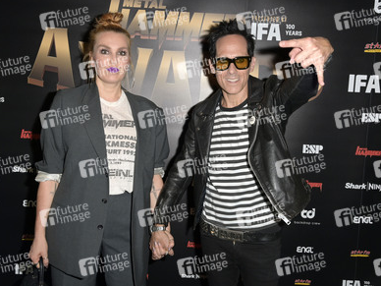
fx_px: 418
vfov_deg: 37.7
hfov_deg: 48.9
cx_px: 176
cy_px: 142
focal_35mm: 38
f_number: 6.3
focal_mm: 34
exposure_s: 1/125
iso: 640
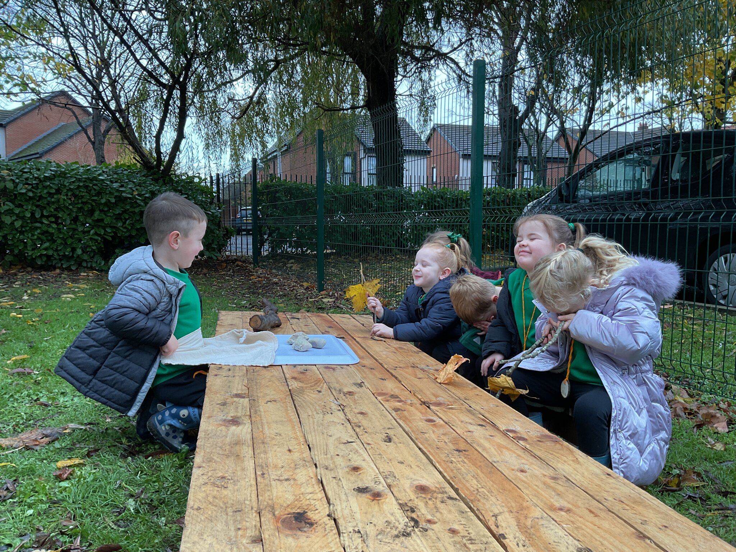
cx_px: 368
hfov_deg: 61.7
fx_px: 617
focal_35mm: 29
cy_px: 276
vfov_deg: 48.2
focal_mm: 3
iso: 32
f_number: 1.8
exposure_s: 1/120
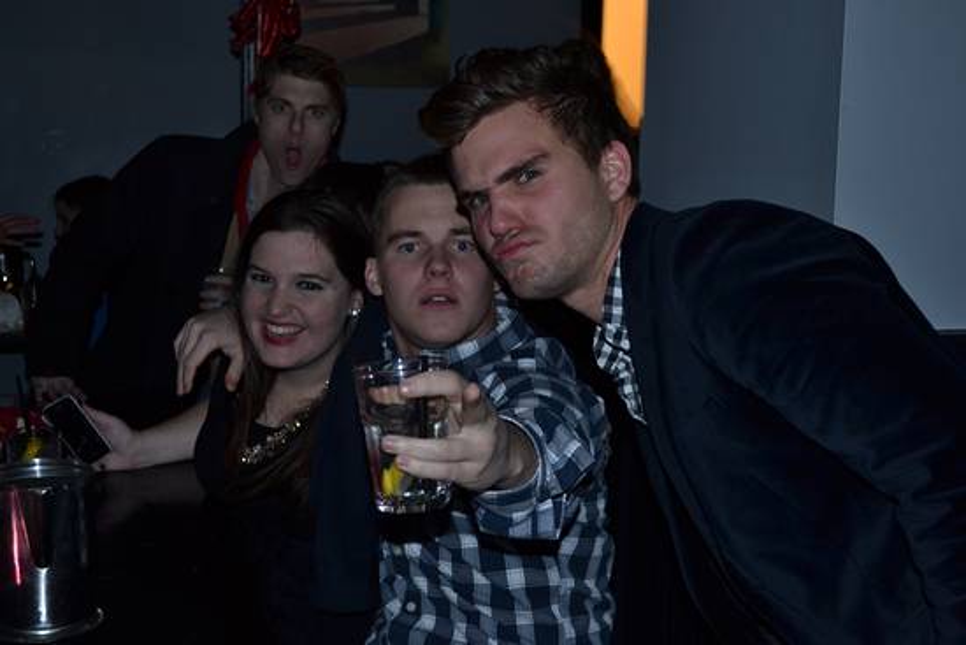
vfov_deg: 26.5
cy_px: 322
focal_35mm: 51
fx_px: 1369
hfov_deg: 38.9
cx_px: 483
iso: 200
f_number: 5
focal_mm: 34
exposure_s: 1/4
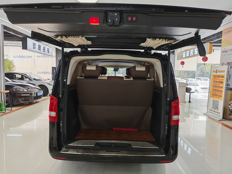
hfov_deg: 71.6
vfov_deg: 56.8
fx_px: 161
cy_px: 87
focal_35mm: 24
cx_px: 116
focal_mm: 6.12
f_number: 1.9
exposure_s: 1/100
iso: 200
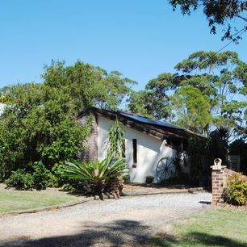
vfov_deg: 39.2
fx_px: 347
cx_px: 170
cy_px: 122
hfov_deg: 38.6
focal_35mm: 43
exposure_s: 1/250
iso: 100
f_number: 8
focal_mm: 22
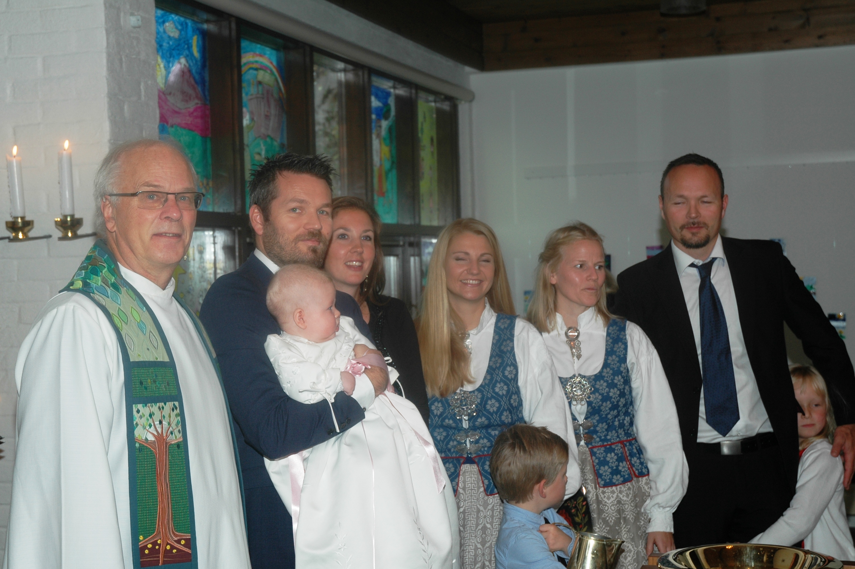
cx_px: 428
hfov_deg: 33.4
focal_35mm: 60
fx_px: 1424
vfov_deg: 22.6
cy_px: 284
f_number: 4.5
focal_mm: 40
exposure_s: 1/60
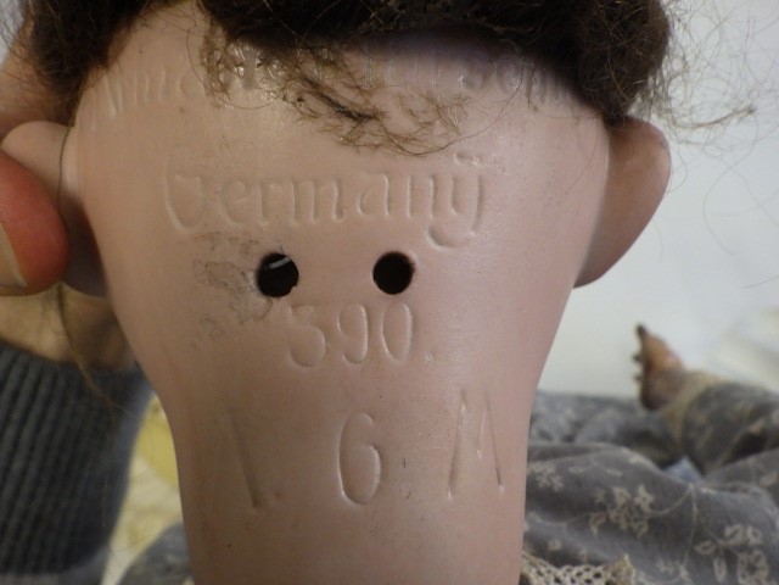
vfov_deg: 49.7
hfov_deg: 63.4
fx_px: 630
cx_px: 390
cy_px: 292
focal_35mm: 28
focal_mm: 5
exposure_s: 1/45
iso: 400
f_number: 3.5
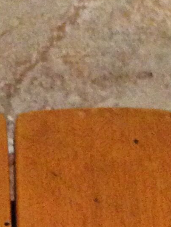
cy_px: 550
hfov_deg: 7.2
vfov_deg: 8.9
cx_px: -140
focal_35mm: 201
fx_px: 1324
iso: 400
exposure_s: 1/20
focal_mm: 4.12
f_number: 2.4
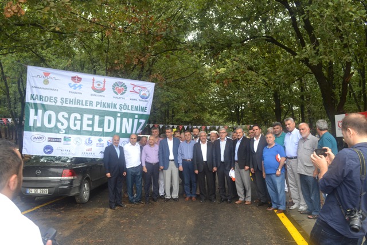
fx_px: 306
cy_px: 122
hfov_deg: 61.9
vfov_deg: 43.6
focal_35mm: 30
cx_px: 184
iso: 400
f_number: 5.6
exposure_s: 1/125
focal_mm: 20
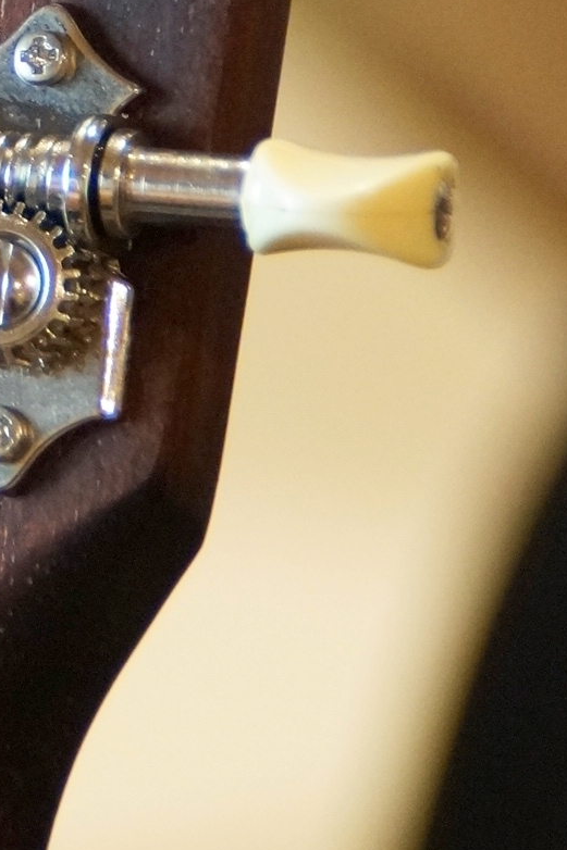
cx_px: -394
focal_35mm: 709
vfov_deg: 2.9
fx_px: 16750
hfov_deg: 1.9
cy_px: -327
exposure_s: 1/160
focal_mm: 135
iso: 1600
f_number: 6.3
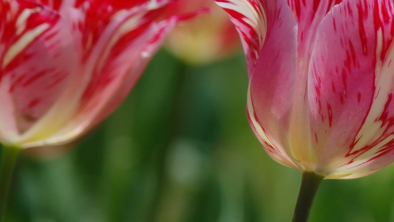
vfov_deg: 1.1
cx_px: 551
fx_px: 11189
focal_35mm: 1071
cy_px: -9
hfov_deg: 2.0
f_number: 5.6
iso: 200
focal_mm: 200
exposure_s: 1/640
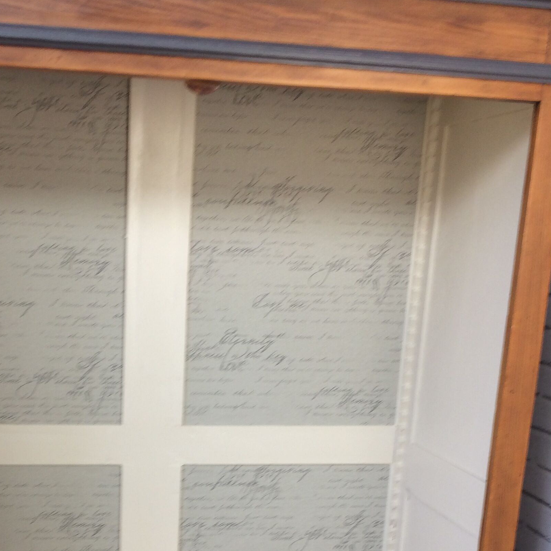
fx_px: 936
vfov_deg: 31.4
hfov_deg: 32.4
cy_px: 489
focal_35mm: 52
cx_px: 162
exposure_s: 1/33
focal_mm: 4.15
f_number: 2.2
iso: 40
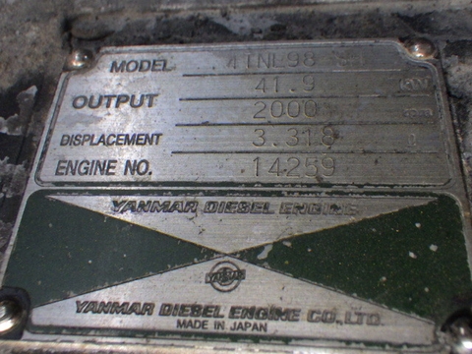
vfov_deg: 41.8
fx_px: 464
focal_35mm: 34
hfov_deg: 54.0
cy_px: 177
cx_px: 236
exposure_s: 1/50
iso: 400
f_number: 3.8
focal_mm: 6.1
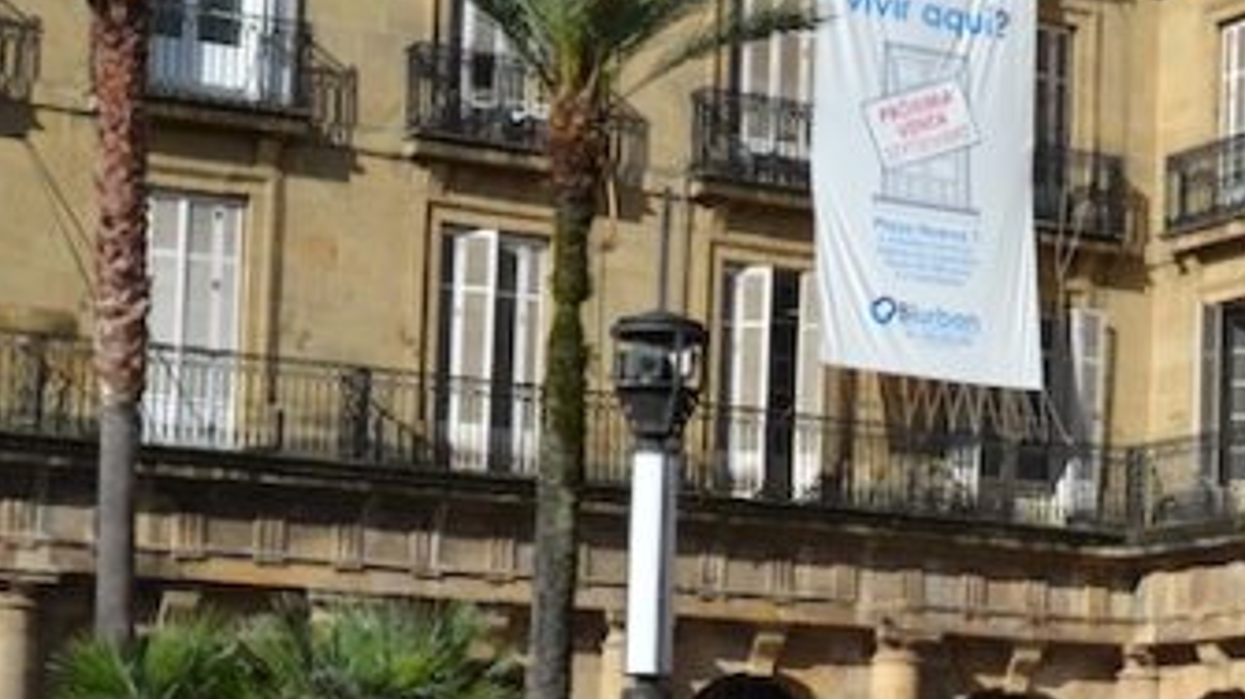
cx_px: 1323
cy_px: 718
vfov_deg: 11.8
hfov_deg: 20.3
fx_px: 3332
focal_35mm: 101
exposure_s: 1/250
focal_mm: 28
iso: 100
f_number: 8
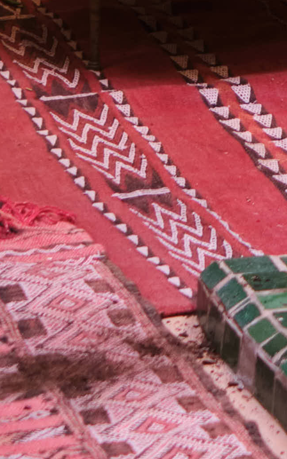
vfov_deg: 6.2
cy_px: -609
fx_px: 4081
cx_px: 657
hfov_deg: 4.0
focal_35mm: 326
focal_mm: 35
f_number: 2.5
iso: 400
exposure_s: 1/160
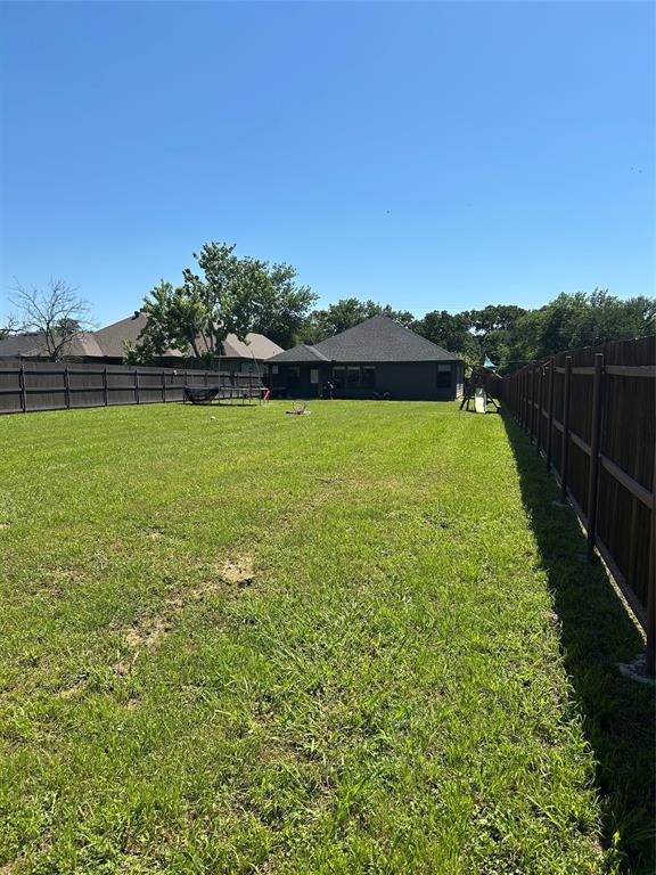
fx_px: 657
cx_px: 328
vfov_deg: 67.3
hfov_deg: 53.1
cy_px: 438
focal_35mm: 26
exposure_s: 1/3831
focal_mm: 5.7
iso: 50
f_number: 1.5
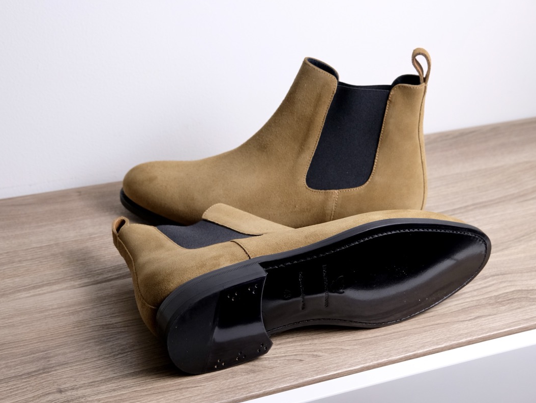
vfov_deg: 25.2
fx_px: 898
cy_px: 203
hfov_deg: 33.2
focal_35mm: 58
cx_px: 253
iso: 1600
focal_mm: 35
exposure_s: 1/100
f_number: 6.4
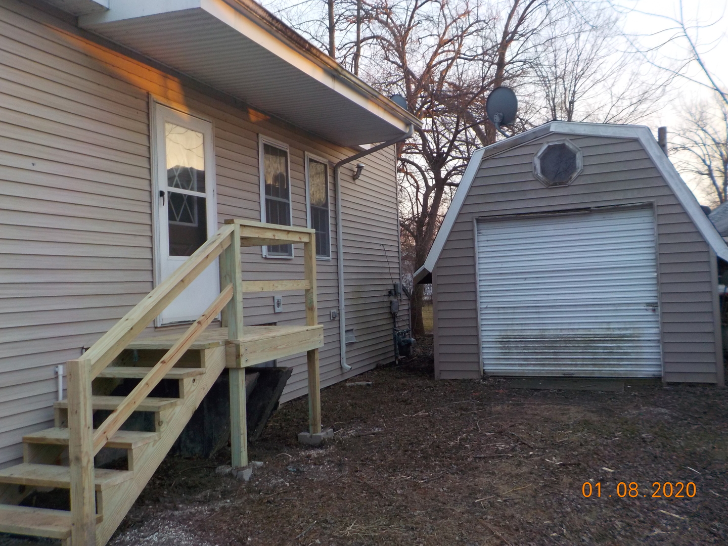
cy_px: 273
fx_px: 631
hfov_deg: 60.0
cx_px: 364
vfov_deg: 46.8
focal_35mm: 30
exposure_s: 1/30
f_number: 3.3
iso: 180
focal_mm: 4.1
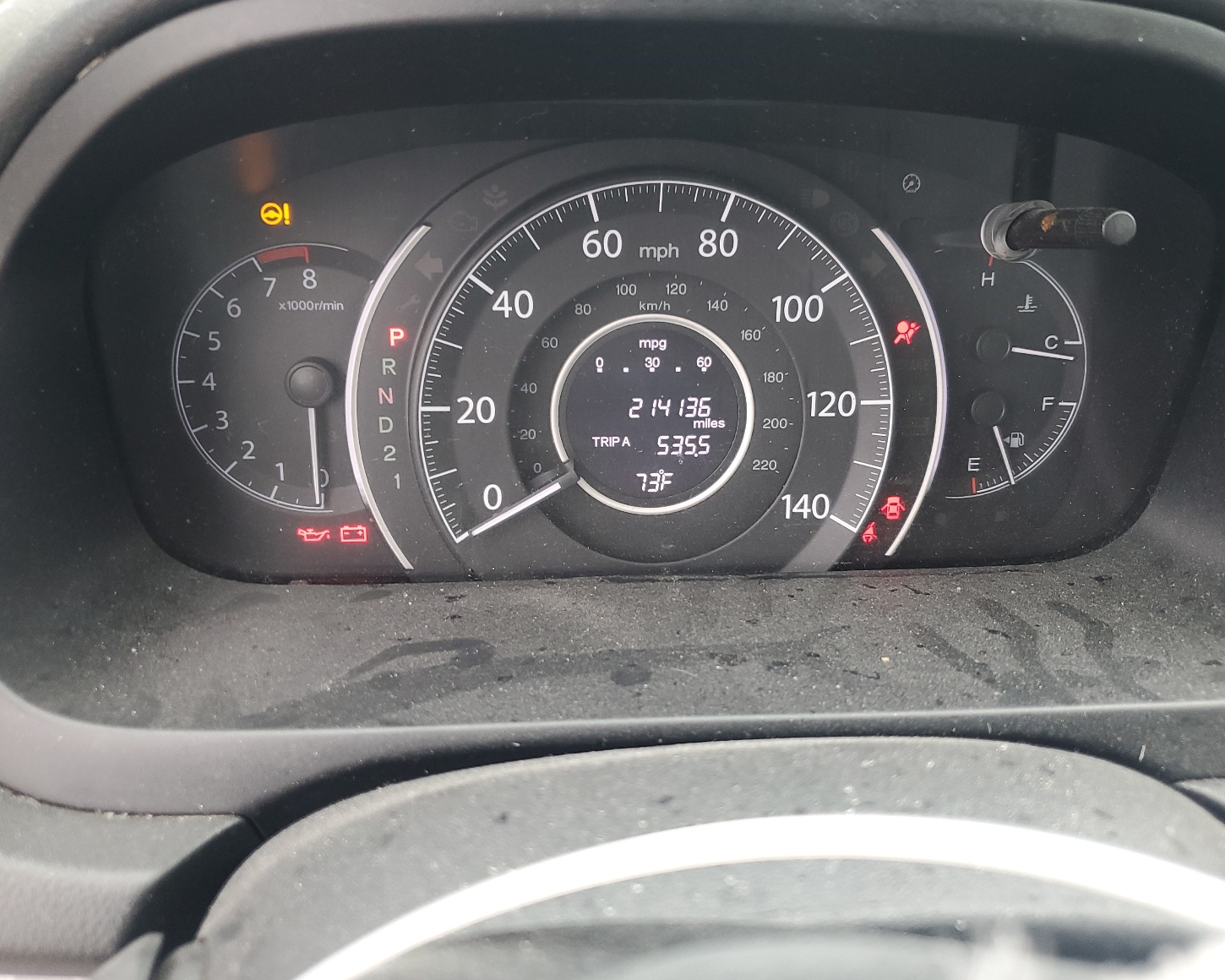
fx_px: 1015
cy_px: 486
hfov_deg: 62.2
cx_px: 636
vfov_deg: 51.5
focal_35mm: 28
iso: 75
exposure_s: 1/50
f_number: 1.5
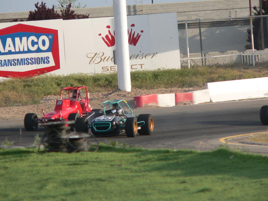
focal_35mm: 459
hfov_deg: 4.3
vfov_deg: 3.2
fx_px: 3554
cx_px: 128
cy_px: 100
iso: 80
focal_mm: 72
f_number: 4
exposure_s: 1/400
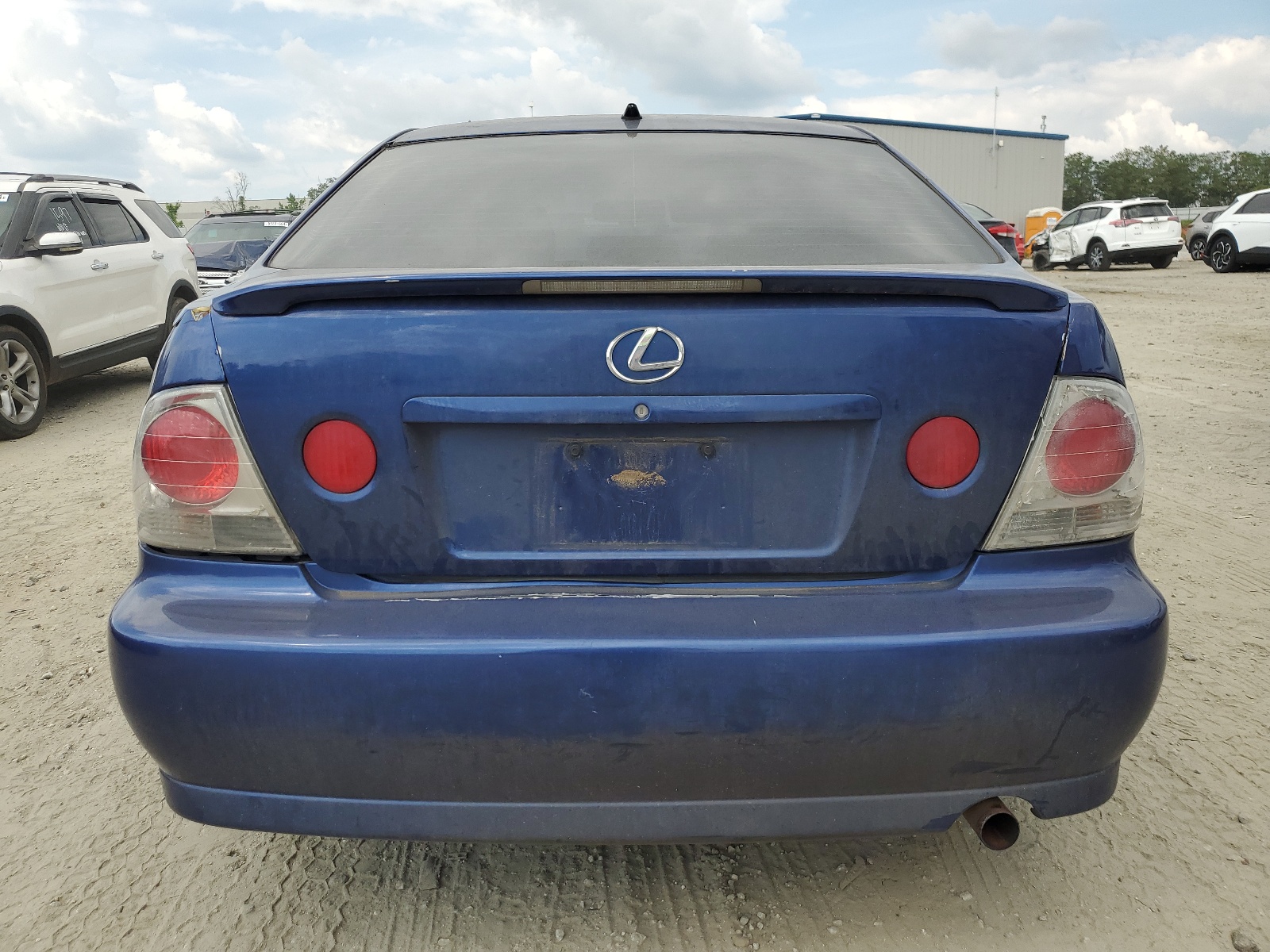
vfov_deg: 53.1
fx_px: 954
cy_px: 476
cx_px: 635
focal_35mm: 26
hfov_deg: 67.3
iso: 50
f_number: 1.5
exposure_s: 1/2000
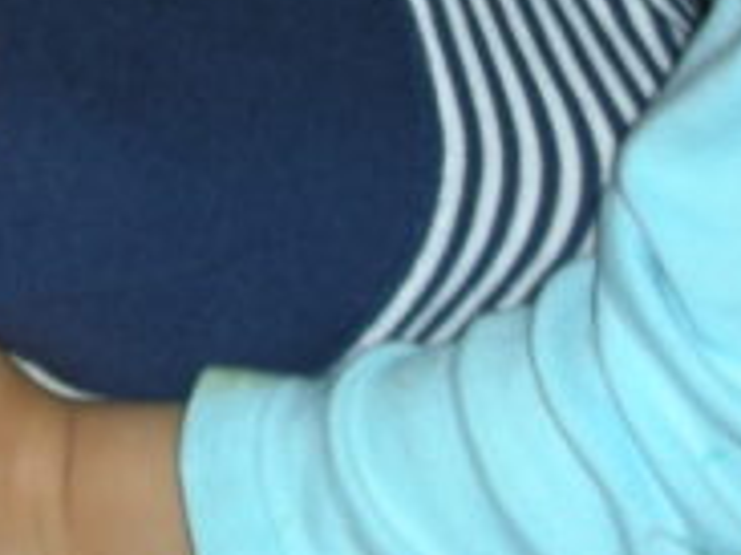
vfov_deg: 10.6
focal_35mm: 135
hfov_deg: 14.2
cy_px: -288
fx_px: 2888
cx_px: -107
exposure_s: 1/60
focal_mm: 5.8
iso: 50
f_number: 2.8
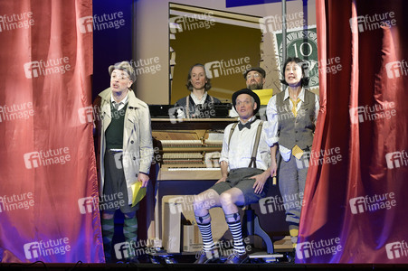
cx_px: 204
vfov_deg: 15.2
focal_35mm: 90
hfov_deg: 22.6
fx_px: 1019
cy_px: 136
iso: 2500
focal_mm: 90
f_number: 6.3
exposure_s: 1/200
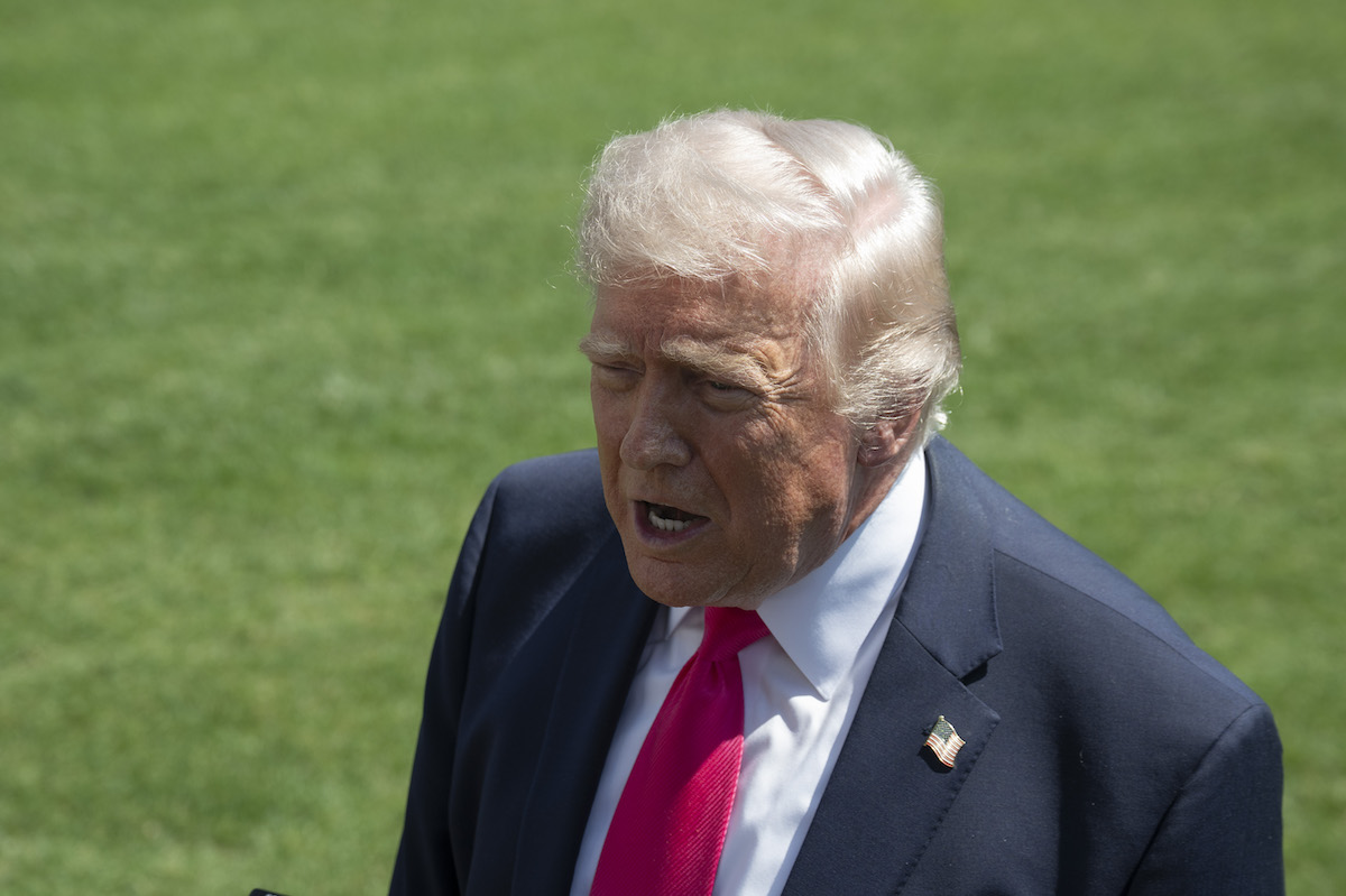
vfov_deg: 13.0
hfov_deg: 19.5
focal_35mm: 105
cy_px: 448
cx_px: 673
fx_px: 3924
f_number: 4
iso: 100
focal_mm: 70
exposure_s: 1/800
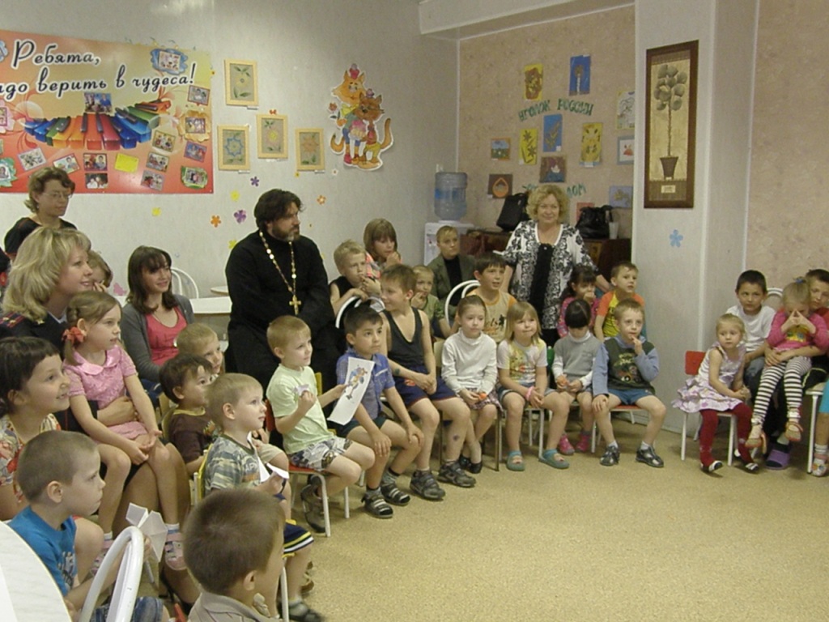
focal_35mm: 37
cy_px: 311
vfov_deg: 38.7
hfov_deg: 50.1
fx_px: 886
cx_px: 414
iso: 800
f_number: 3.2
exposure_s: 1/40
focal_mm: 6.64
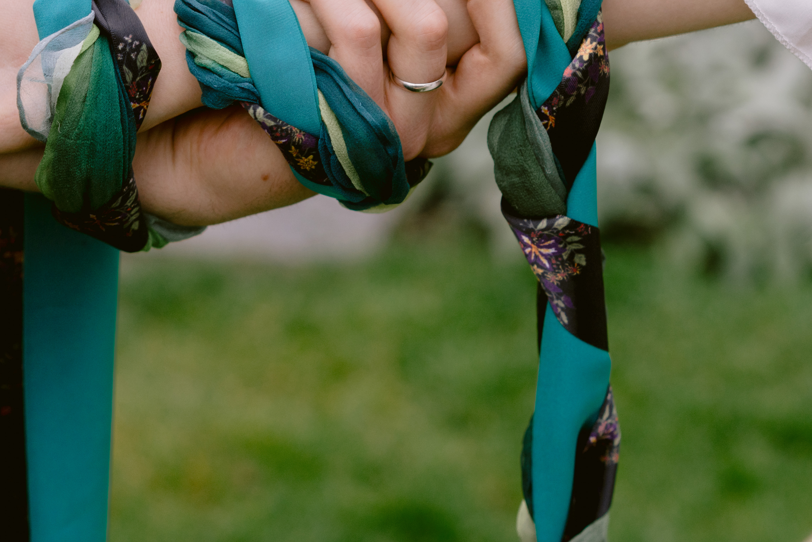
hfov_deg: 16.5
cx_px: 506
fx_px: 2797
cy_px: 39
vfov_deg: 11.0
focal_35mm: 124
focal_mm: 55
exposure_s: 1/250
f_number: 3.2
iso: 250
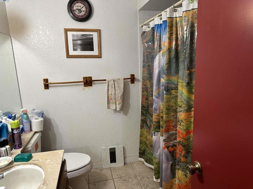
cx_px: 126
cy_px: 94
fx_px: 175
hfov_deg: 71.6
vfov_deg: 56.8
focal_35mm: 24
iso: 160
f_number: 1.78
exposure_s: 1/60
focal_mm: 6.86
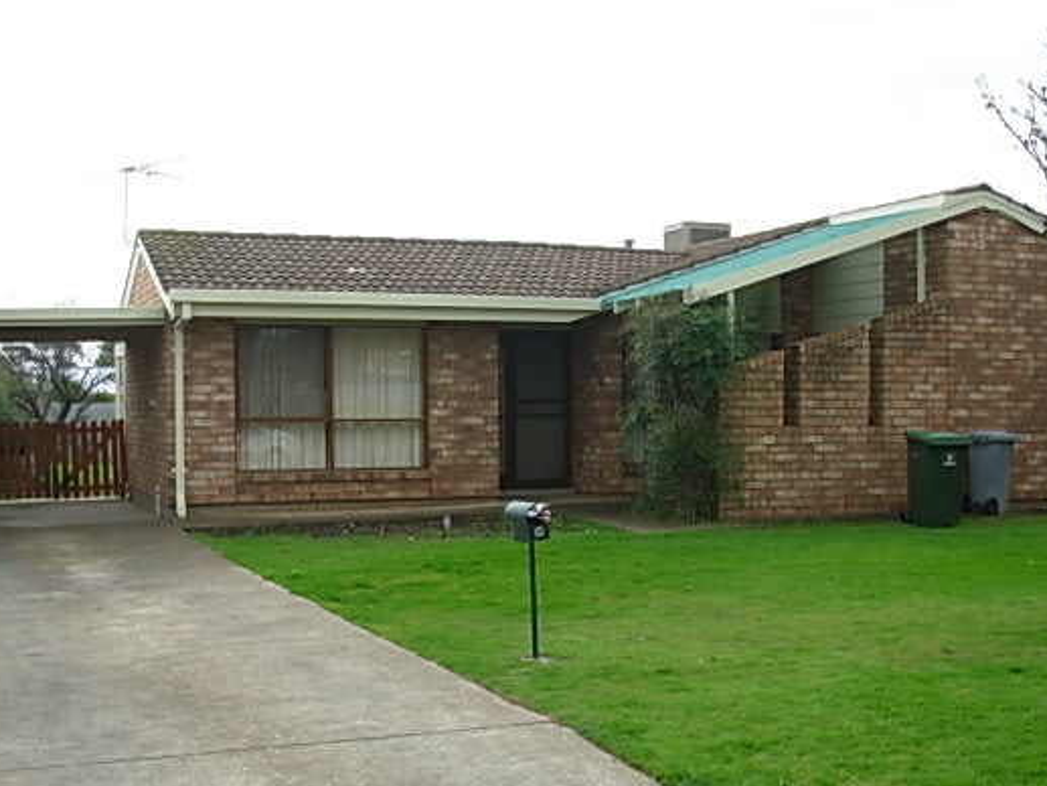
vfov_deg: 30.8
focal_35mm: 47
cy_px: 478
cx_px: 551
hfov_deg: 40.4
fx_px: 1422
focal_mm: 6.3
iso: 50
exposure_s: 1/664
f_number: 2.9
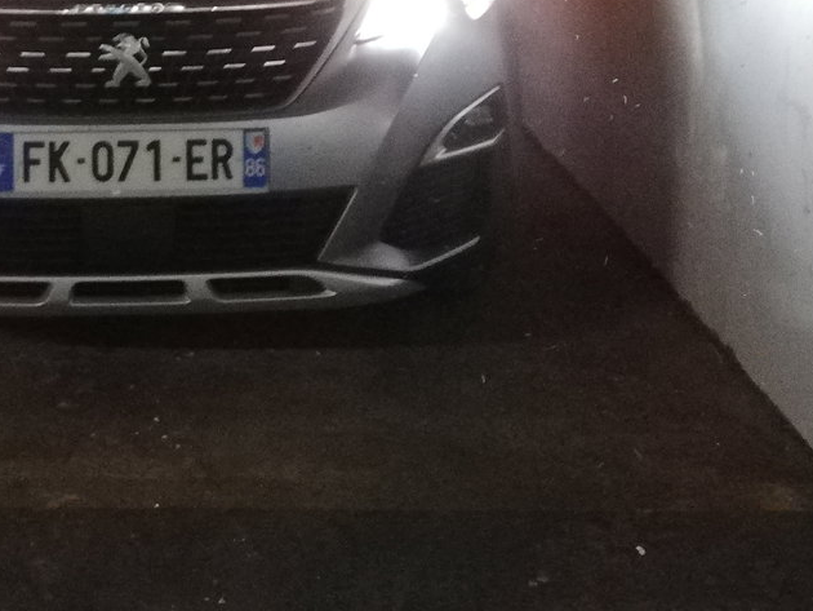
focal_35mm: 66
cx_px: 130
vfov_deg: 20.8
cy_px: -123
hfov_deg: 28.6
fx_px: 1551
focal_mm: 3.81
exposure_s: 1/17.1
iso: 640
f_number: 2.2
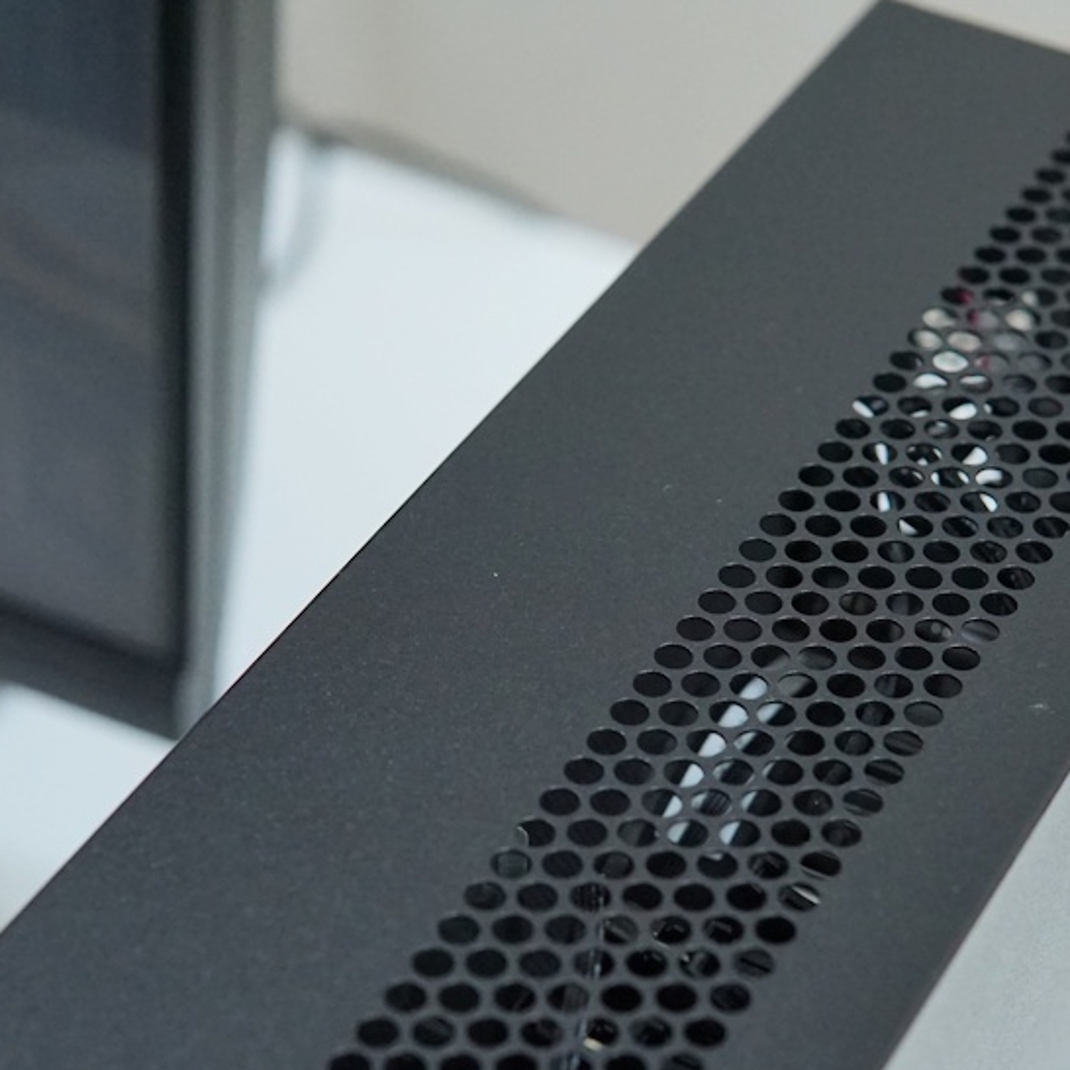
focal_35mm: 84
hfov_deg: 20.6
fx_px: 2938
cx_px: 588
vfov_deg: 20.6
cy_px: 627
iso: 1250
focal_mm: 30
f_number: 3.5
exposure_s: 1/320
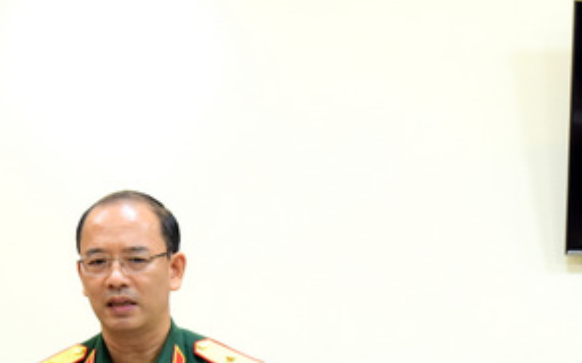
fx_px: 1871
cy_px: 390
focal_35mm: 118
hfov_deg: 17.7
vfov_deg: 11.0
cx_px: 337
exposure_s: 1/60
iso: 2000
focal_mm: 48
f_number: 5.6
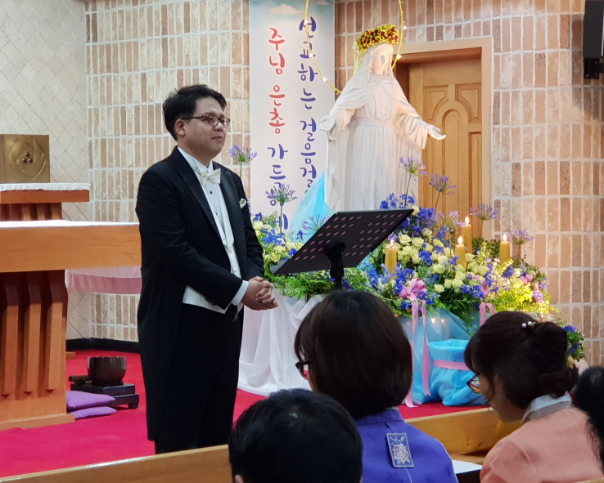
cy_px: 239
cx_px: 307
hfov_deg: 34.1
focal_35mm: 55
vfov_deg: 27.6
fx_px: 984
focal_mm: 6
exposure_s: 1/30
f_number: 2.4
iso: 160
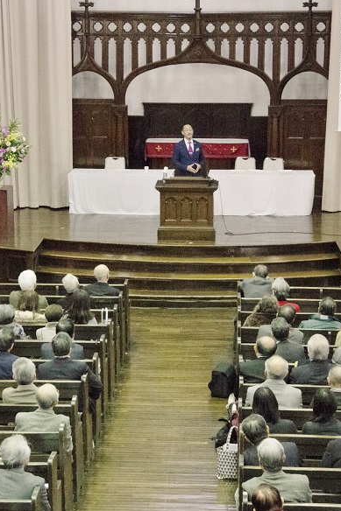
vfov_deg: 24.8
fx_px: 1166
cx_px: 157
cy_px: 236
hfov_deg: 16.6
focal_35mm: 82
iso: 6400
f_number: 6.3
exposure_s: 1/80
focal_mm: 40
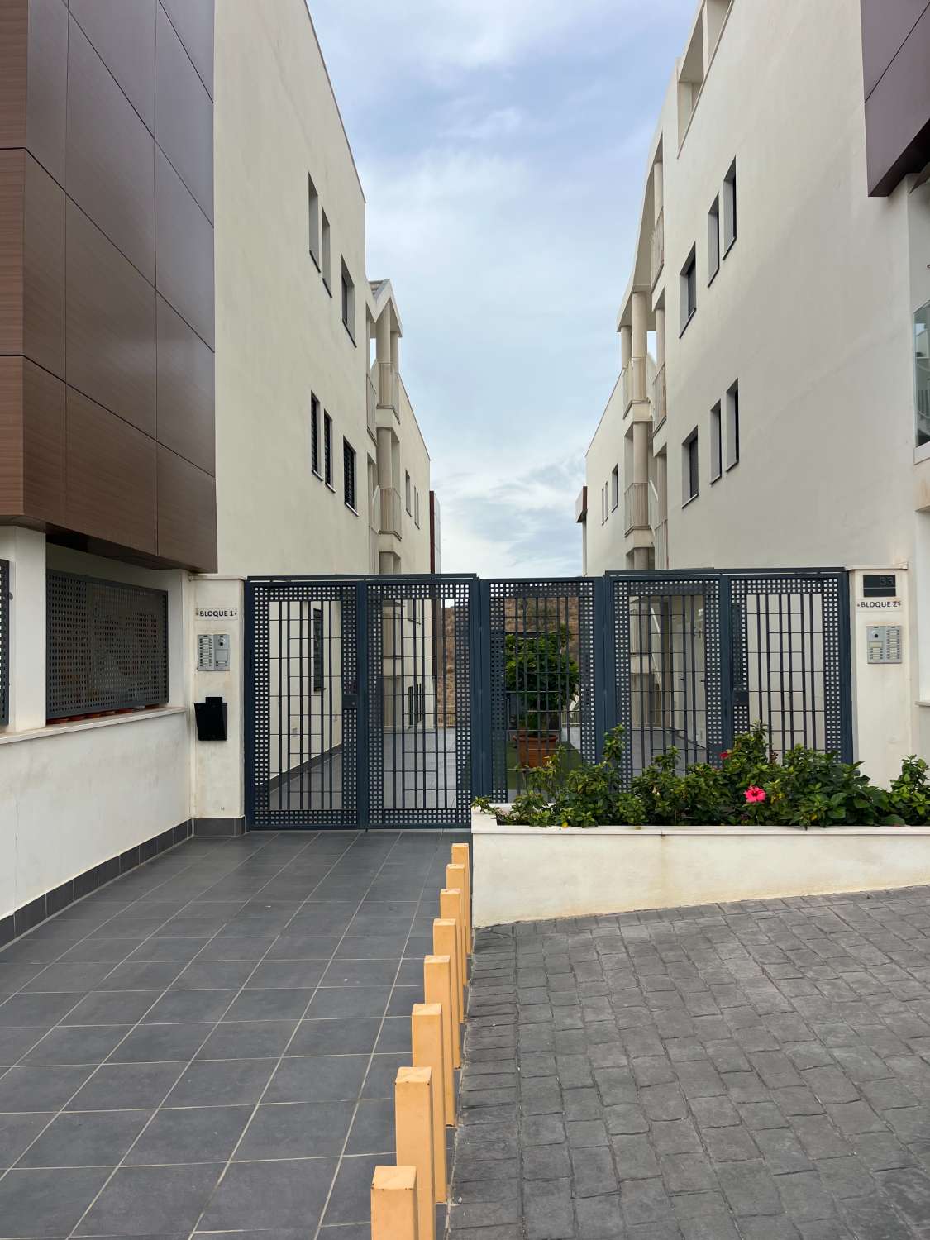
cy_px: 620
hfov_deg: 53.1
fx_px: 931
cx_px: 465
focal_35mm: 26
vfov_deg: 67.3
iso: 50
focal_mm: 5.1
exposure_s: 1/2632
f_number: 1.6
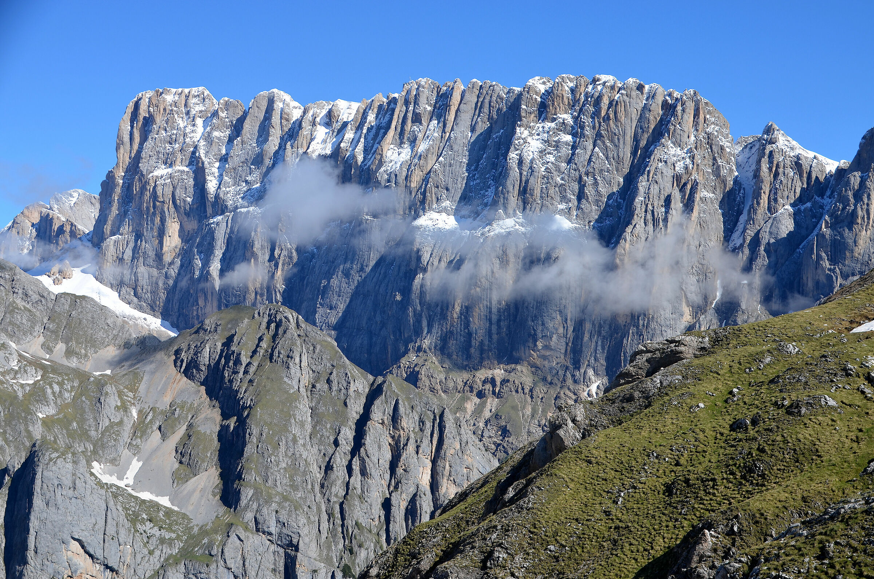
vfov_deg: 21.5
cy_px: 290
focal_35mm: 63
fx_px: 1526
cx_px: 437
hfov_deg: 32.0
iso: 100
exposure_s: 1/320
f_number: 9
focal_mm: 42
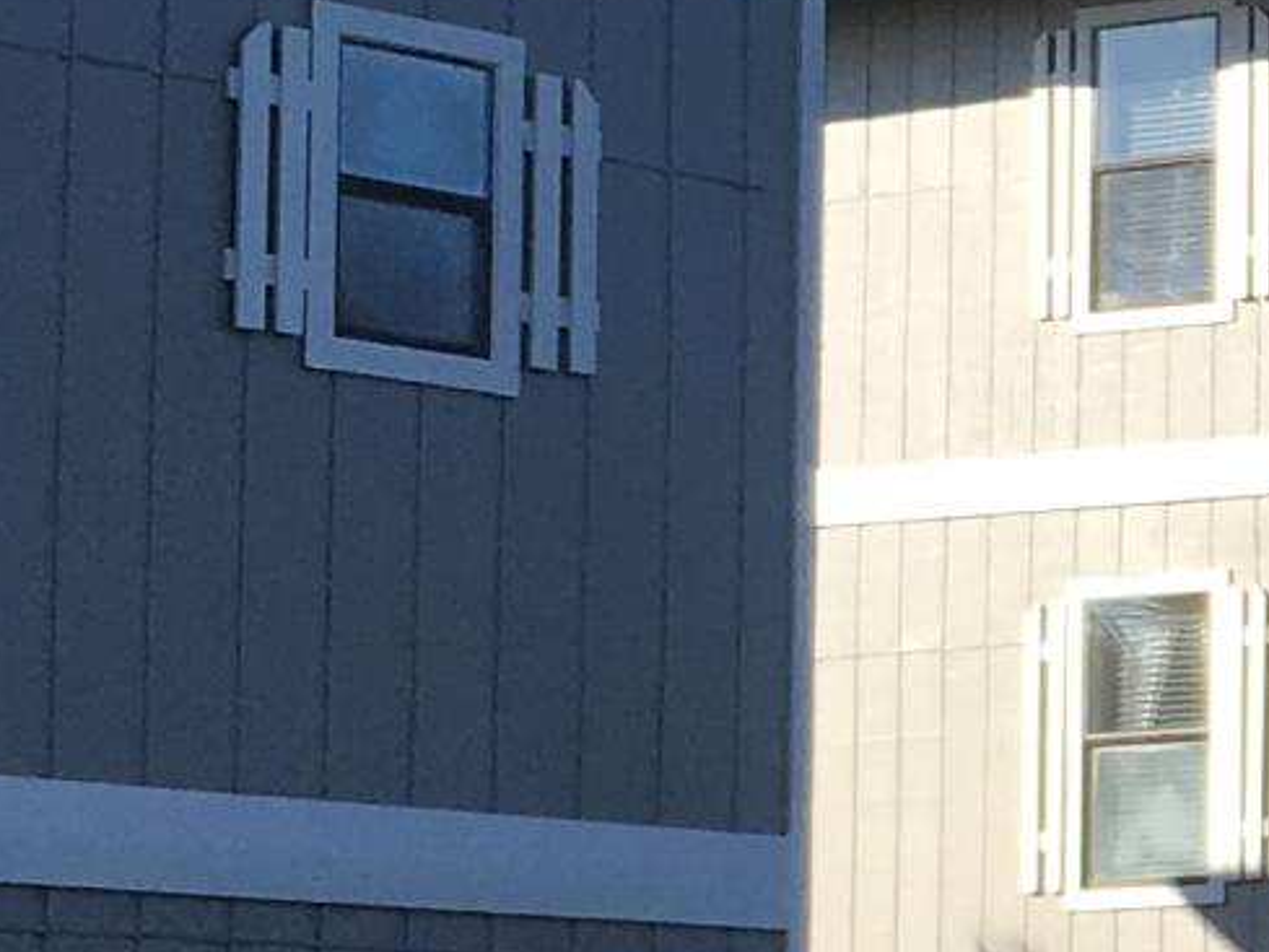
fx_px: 6527
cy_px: 721
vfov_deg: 8.3
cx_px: 2792
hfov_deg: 10.0
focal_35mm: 178
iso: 25
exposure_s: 1/1115
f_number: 2.2
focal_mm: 4.15
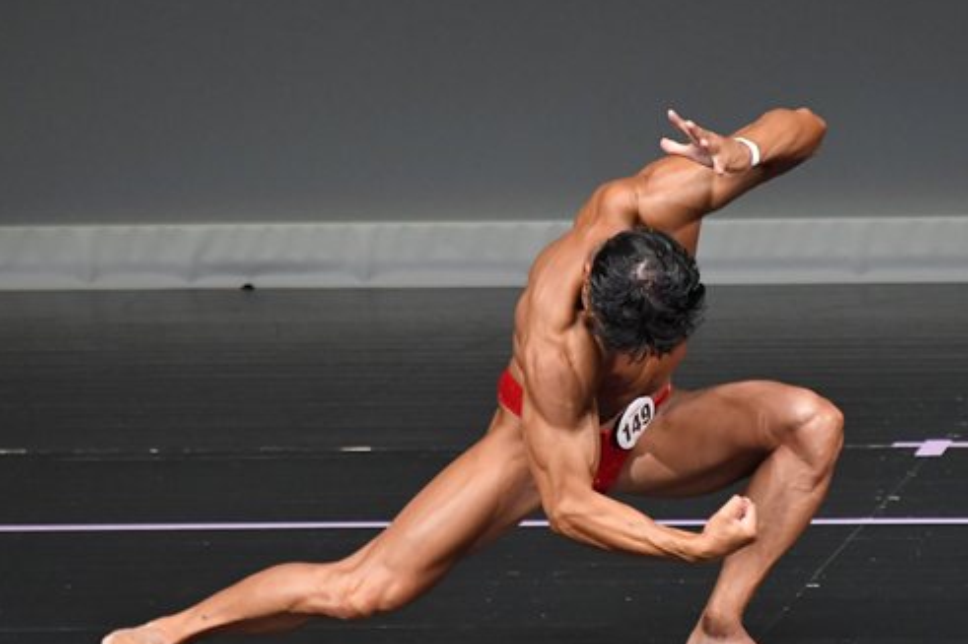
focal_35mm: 711
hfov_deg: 2.9
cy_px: 339
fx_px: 19111
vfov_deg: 1.9
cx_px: 725
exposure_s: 1/400
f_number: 5.6
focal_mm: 300
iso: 4000
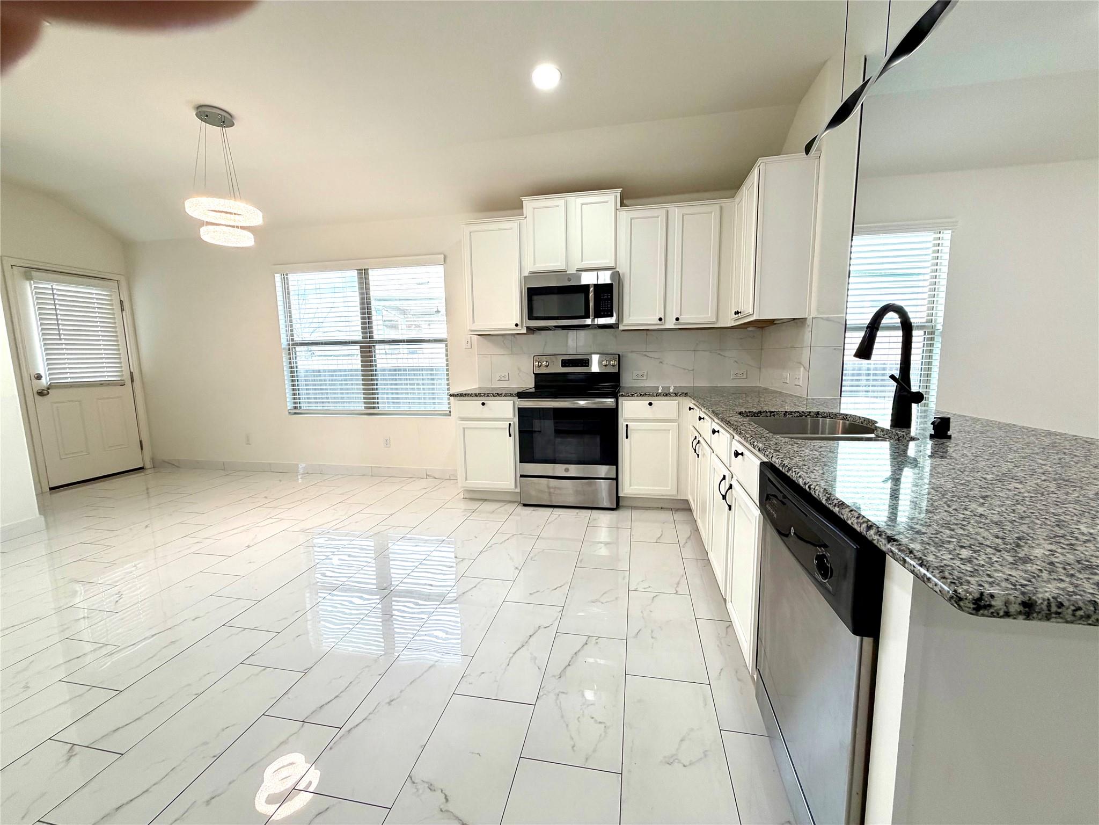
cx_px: 550
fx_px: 444
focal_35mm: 14
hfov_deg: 102.1
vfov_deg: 85.7
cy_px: 412
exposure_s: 1/120
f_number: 2.2
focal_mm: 2.22
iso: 80
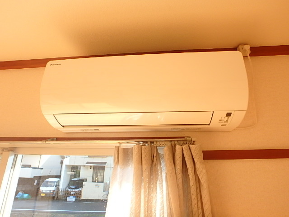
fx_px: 175
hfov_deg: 79.0
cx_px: 144
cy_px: 108
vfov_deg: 63.4
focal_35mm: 21
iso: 125
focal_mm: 3.7
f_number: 3.5
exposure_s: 1/100
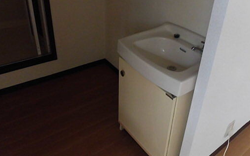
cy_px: 57
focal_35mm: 32
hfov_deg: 59.0
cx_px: 154
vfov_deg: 39.1
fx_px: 218
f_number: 3.1
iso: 400
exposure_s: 1/30
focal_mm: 4.3
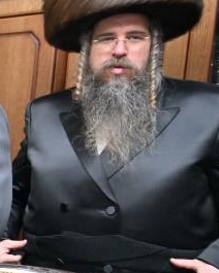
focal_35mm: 87
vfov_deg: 21.9
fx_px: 705
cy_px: 187
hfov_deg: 13.5
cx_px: -286
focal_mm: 24
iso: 1000
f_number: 4
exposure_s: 1/200
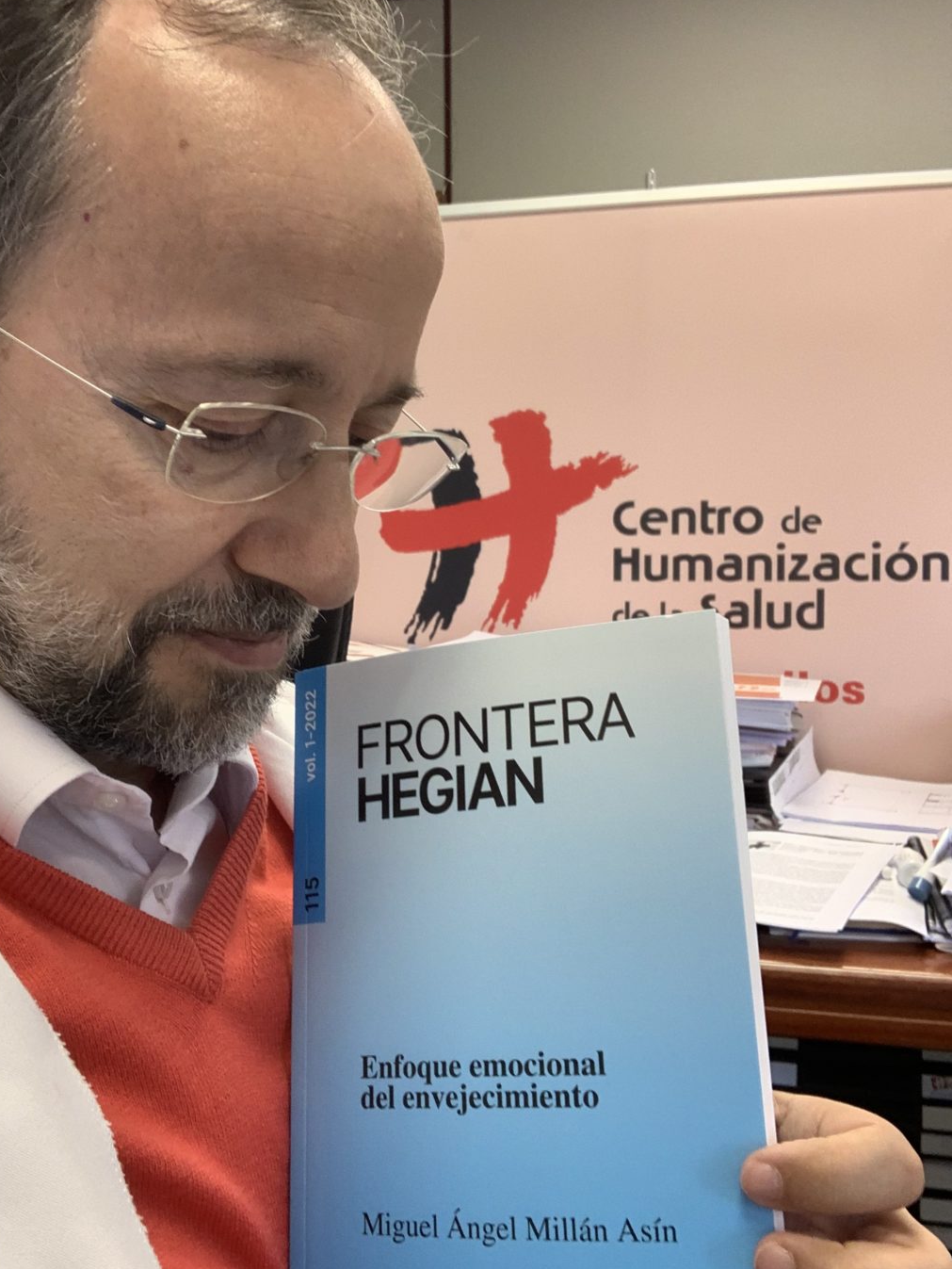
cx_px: 389
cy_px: 623
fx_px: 1393
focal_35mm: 38
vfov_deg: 49.0
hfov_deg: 37.6
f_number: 2.2
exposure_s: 1/60
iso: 125
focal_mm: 2.87
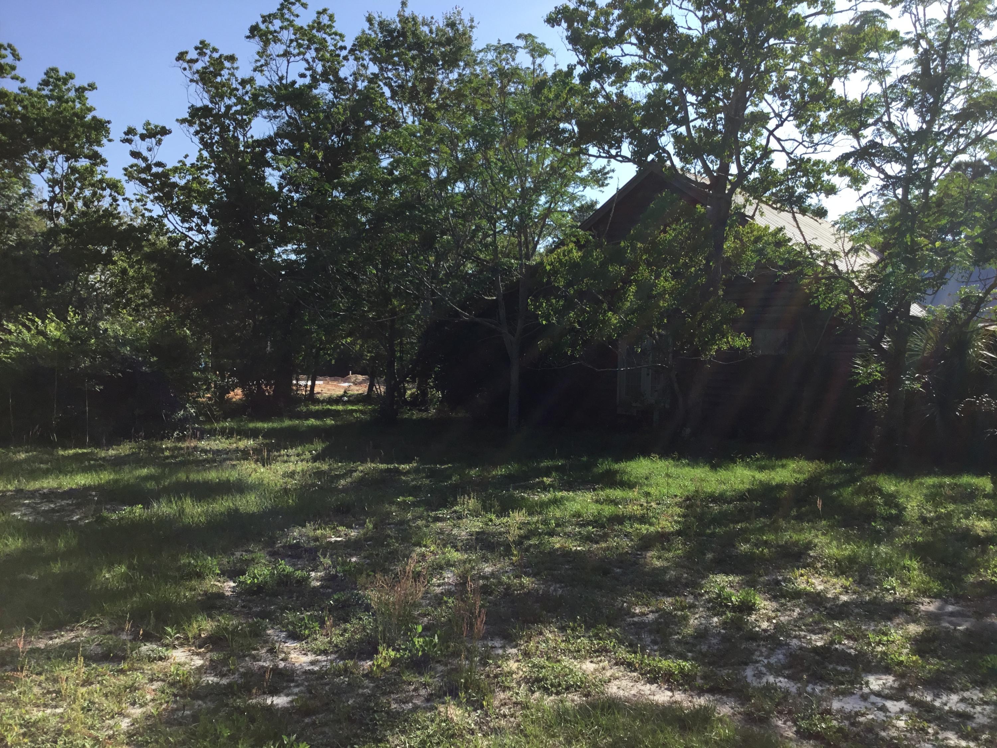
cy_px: 374
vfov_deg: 45.4
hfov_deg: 58.4
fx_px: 893
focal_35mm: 31
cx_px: 498
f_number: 2.4
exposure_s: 1/1045
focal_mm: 3.3
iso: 25
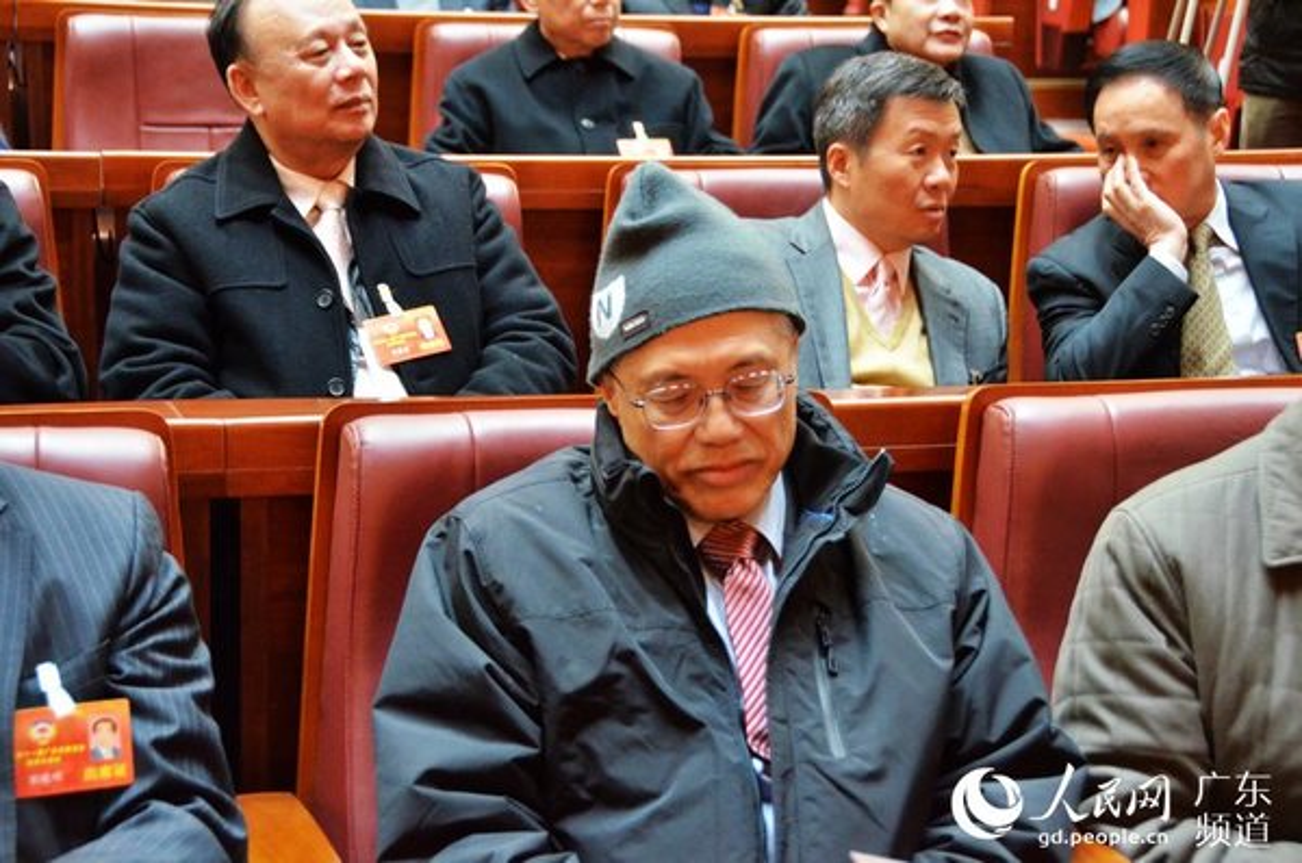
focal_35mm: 78
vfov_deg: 17.4
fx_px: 2816
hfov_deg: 26.0
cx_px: 651
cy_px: 432
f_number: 4.8
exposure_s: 1/60
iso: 4000
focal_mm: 52
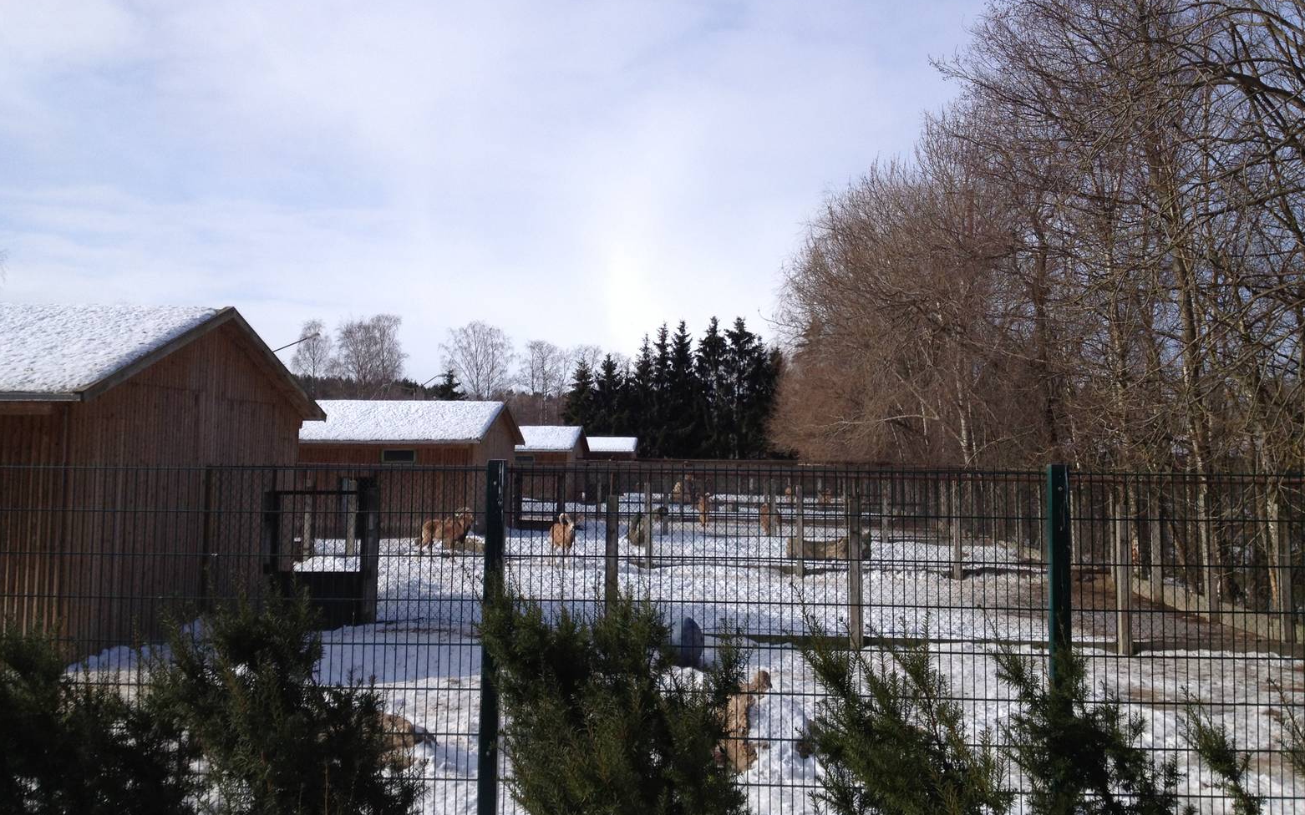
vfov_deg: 33.6
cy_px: 372
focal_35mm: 38
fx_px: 1351
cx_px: 651
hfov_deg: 51.5
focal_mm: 4.28
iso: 50
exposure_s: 1/1842
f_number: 2.4
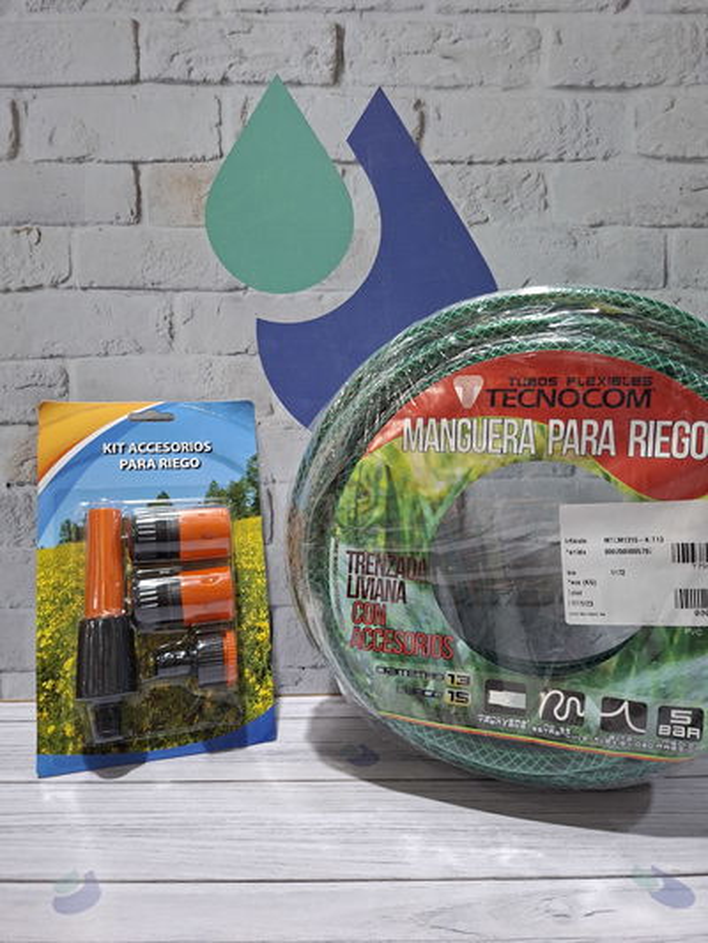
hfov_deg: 58.9
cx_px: 354
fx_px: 627
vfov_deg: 73.9
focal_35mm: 23
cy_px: 472
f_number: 1.8
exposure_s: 1/33
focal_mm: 5.54
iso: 320
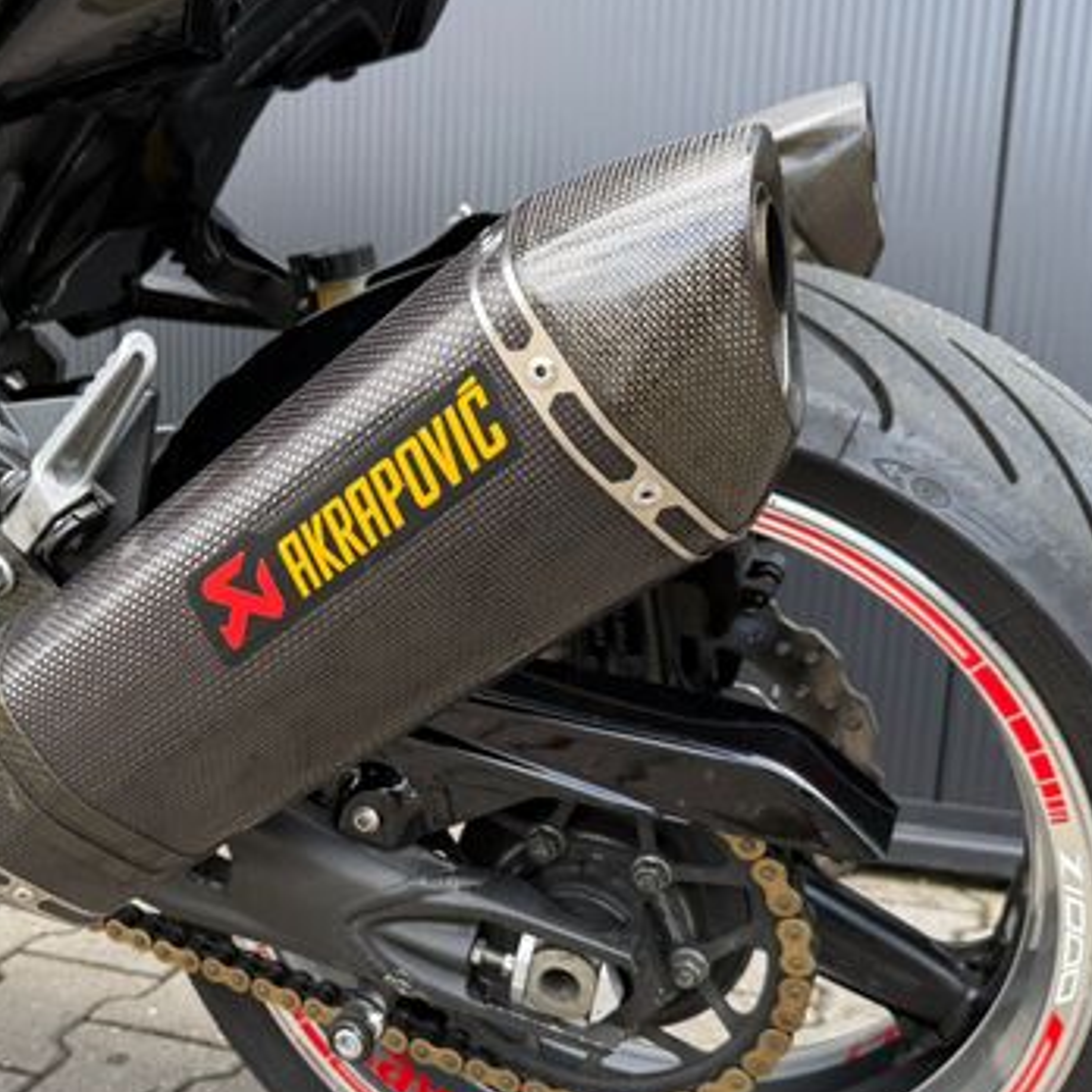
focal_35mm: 39
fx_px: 1392
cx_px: 333
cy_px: 684
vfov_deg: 42.5
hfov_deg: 42.1
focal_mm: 6.76
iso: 64
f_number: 1.78
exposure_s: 1/232
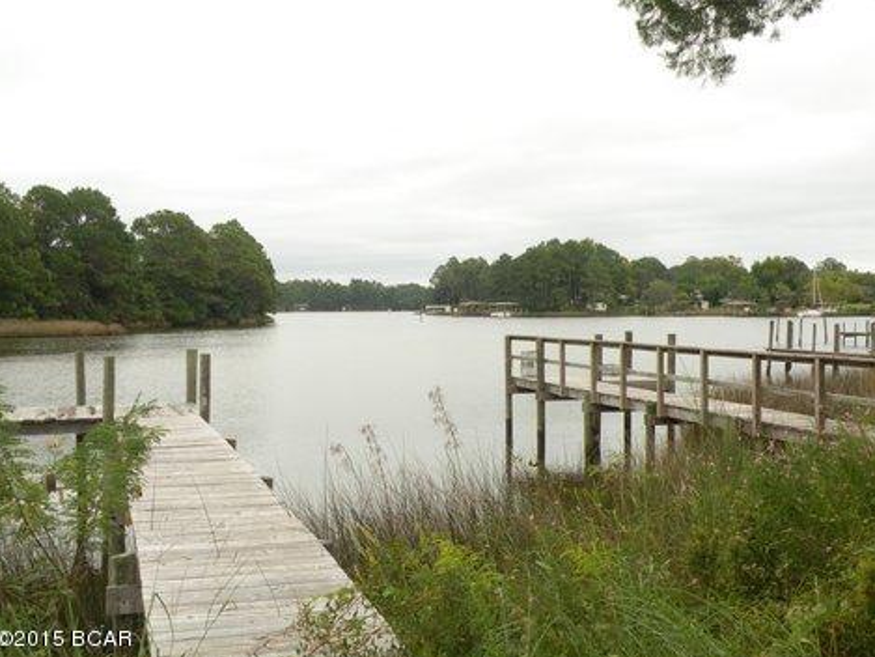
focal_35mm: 43
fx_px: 1087
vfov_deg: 33.6
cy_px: 334
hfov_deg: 43.8
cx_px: 433
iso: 94
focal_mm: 7.4
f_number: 4.5
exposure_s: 1/187
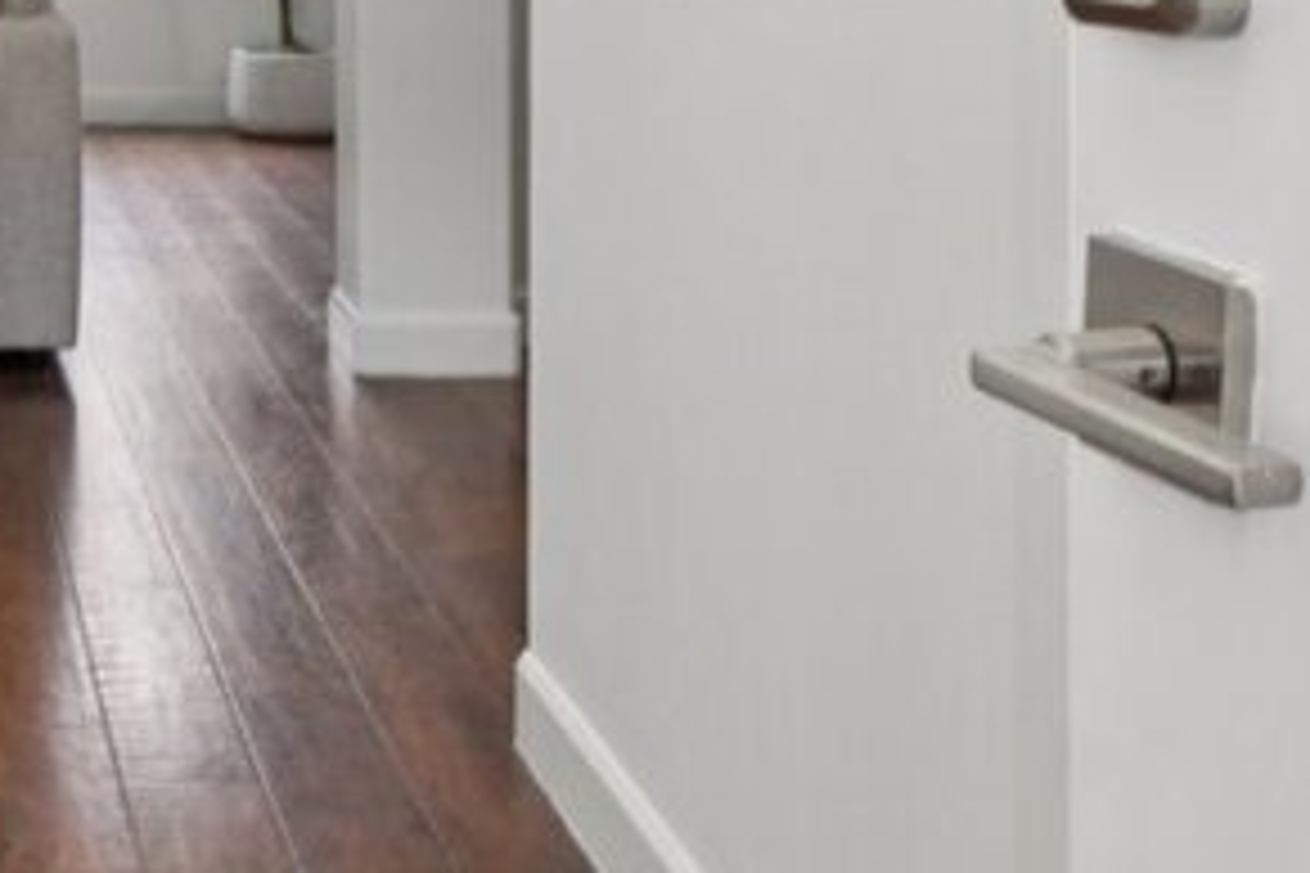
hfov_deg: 24.1
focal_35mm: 77
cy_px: -124
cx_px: -230
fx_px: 2802
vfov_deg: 17.1
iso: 400
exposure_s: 1/10
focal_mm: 16
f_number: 8
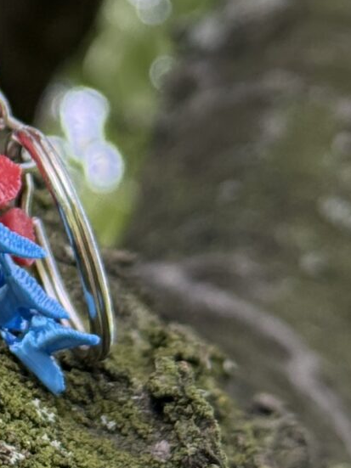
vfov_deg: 8.8
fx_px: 3016
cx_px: -243
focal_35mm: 223
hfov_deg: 6.5
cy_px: 59
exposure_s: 1/340
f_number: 1.78
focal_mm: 6.76
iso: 80
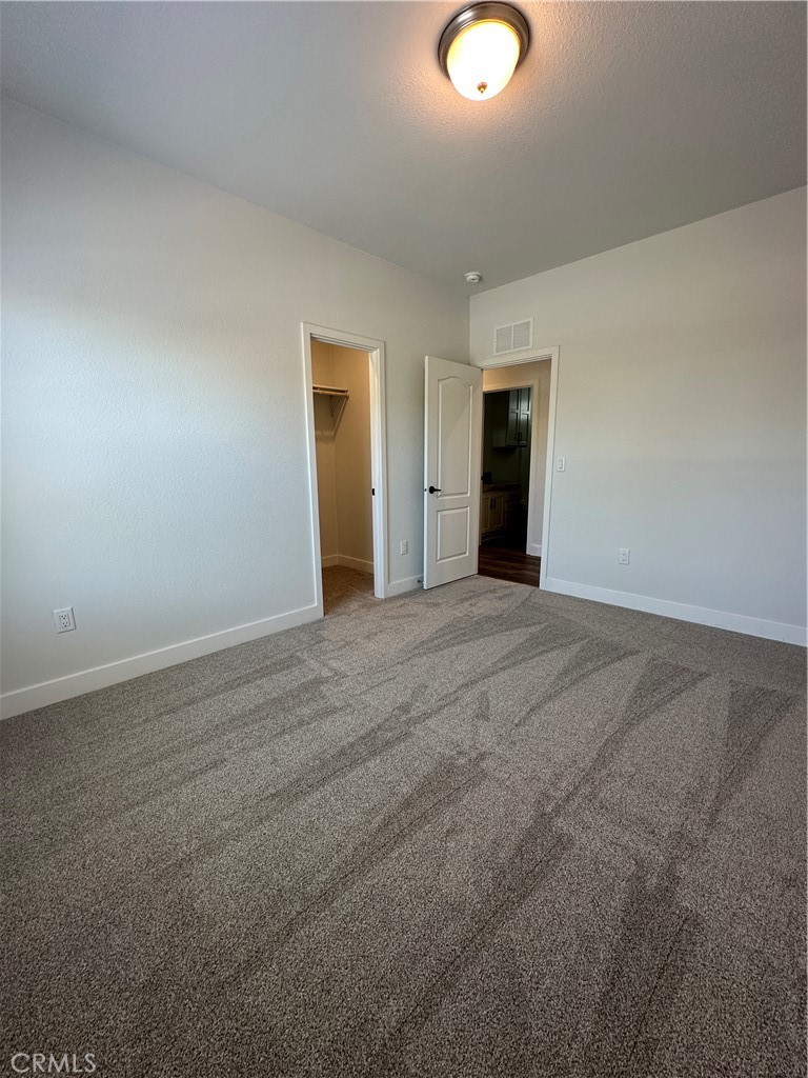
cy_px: 539
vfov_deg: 102.1
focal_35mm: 14
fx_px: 436
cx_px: 404
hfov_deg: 85.7
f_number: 2.2
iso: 200
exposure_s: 1/120
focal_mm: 2.22
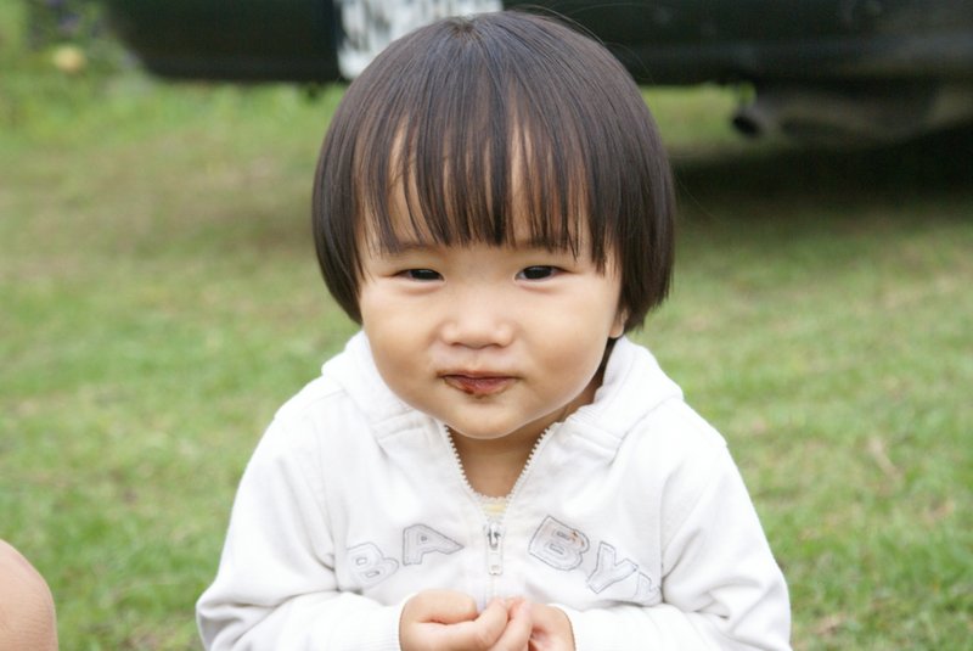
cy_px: 326
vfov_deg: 13.1
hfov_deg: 19.4
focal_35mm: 105
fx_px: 2840
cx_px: 486
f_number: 5.6
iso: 400
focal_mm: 70
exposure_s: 1/125
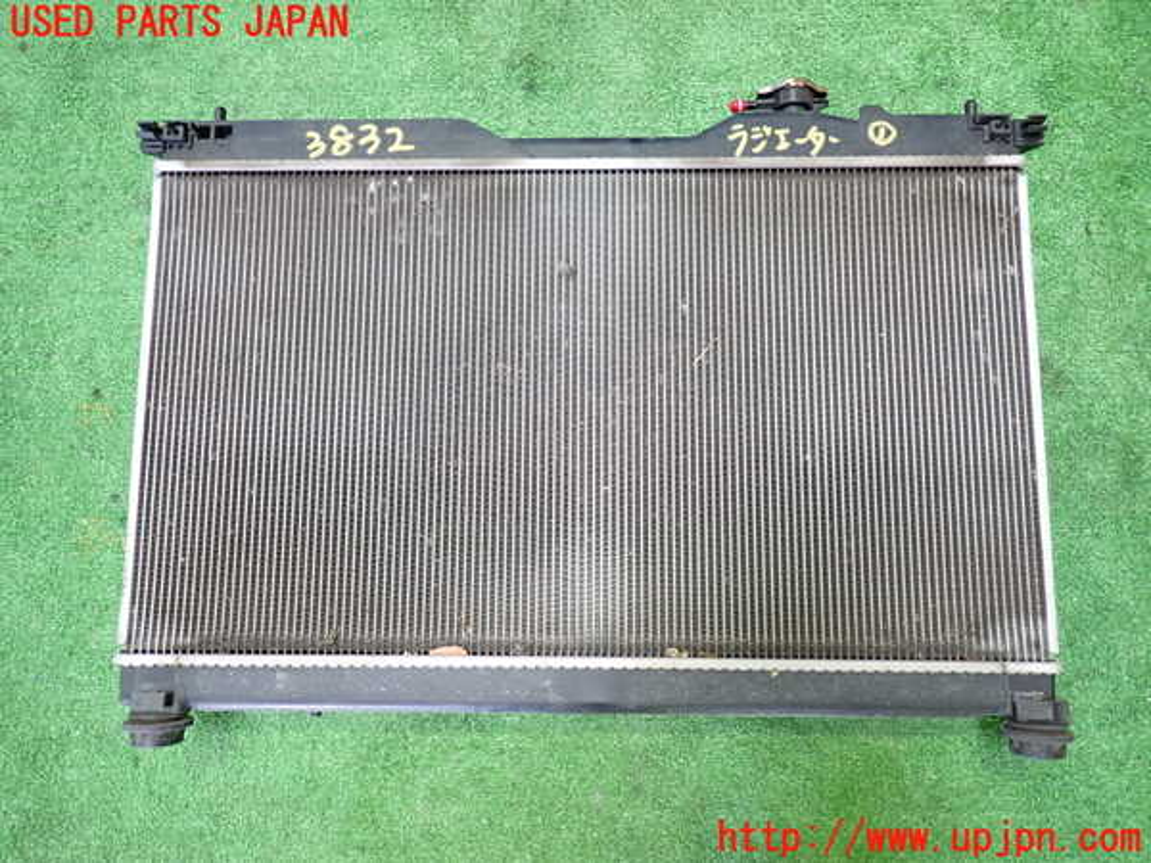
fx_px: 831
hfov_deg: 69.4
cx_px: 576
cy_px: 432
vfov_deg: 54.9
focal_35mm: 25
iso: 320
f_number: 2
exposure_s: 1/30
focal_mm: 4.5
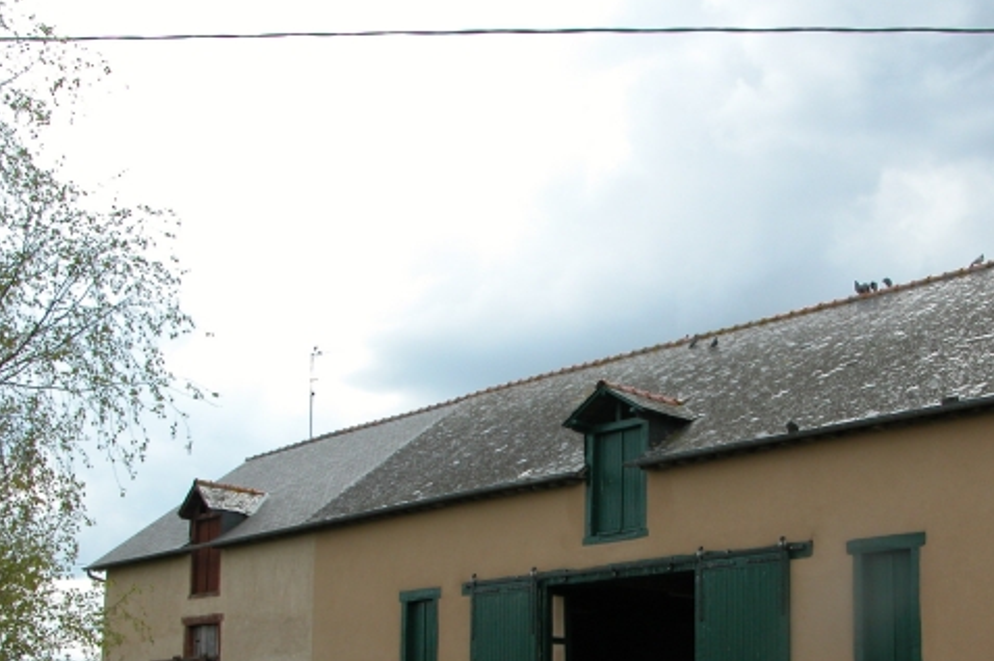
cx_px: 643
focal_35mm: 52
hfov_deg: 37.9
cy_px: 526
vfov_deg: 25.5
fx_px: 1435
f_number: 5.6
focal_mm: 8.9
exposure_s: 1/244
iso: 100
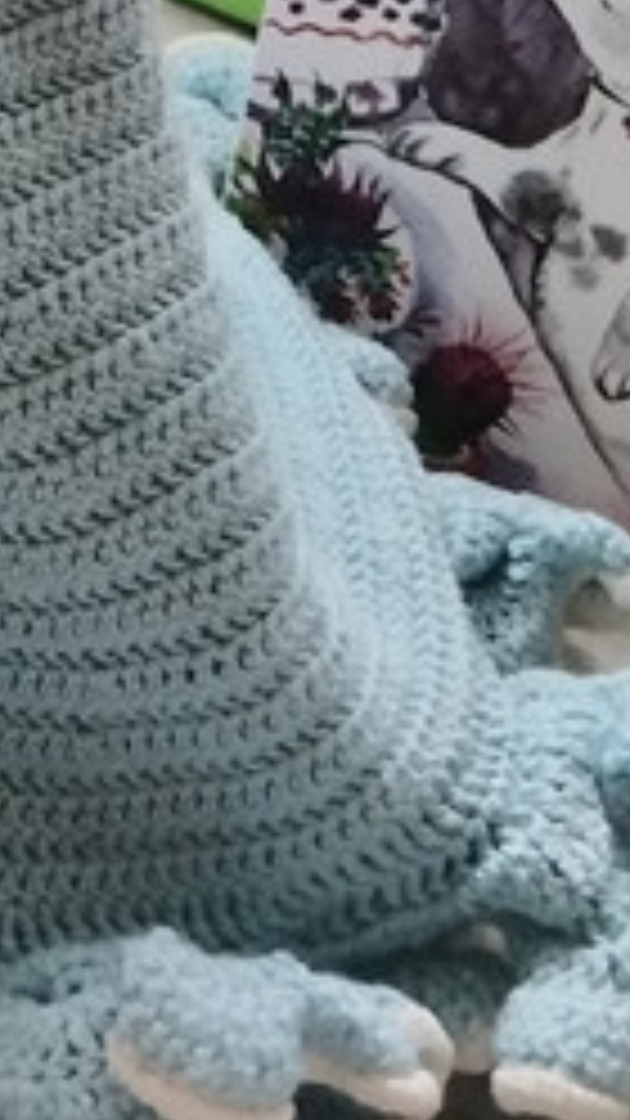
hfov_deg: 12.9
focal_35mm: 91
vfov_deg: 20.9
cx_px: -171
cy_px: -405
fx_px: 2703
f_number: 1.9
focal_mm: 4.95
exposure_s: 1/100
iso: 5148
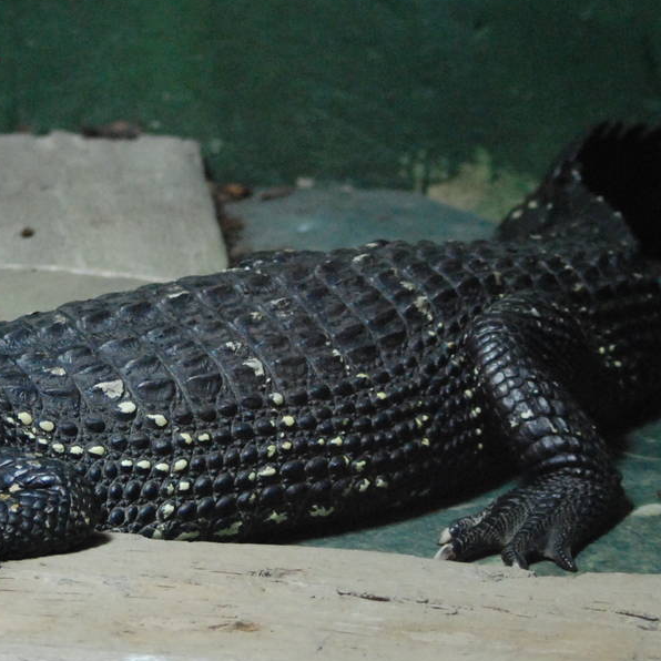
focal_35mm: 240
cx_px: 58
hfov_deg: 7.3
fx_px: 5185
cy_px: 347
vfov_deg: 7.3
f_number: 4
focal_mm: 70
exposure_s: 1/160
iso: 1600
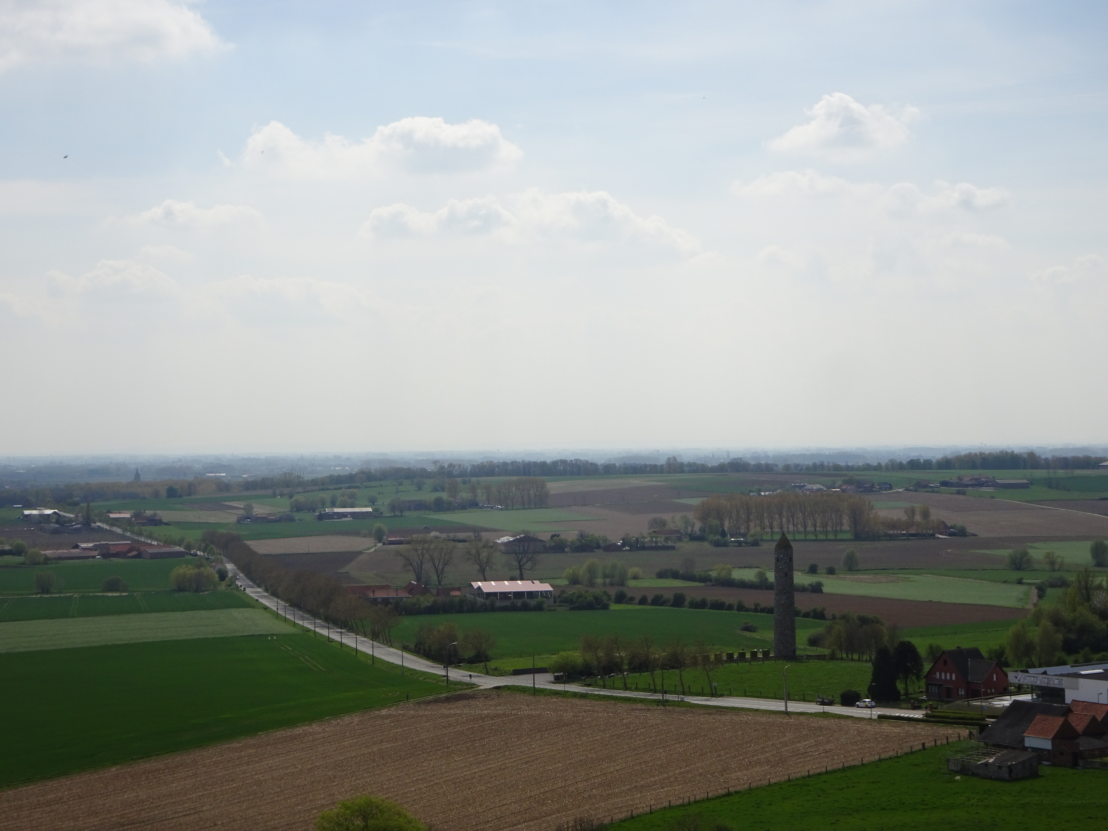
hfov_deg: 27.8
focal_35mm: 70
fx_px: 2241
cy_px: 416
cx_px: 554
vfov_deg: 21.0
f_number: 5
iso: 80
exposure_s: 1/1000
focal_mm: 12.01
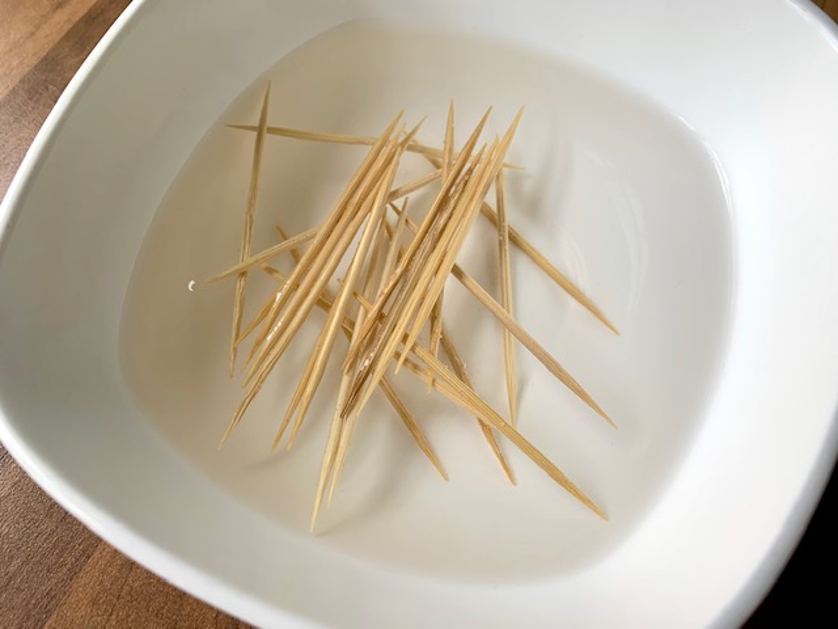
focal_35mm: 26
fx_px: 629
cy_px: 314
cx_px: 419
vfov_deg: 53.1
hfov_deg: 67.3
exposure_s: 1/122
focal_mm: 4.25
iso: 25
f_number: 1.8
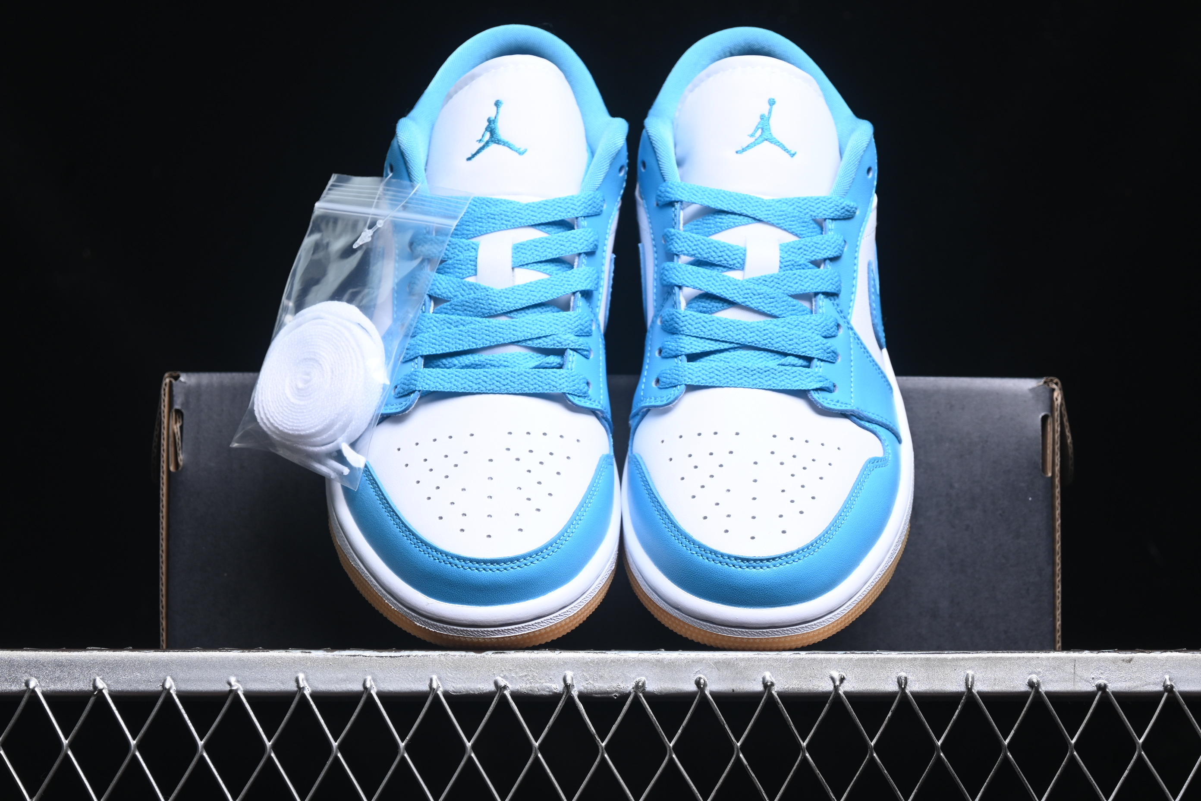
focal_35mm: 75
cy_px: 400
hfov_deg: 27.0
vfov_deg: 18.2
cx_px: 600
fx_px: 2502
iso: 160
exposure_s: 1/60
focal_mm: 50
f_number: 6.3
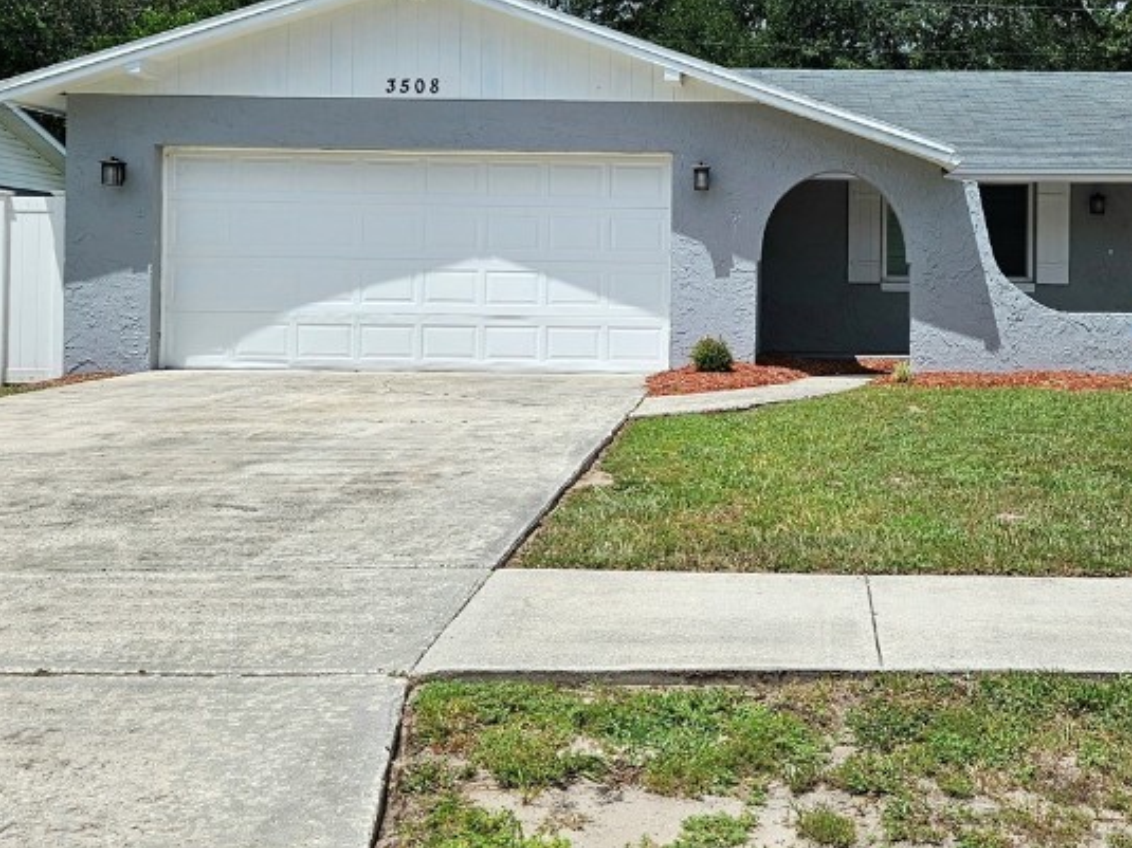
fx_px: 1439
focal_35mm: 44
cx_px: 825
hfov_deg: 41.9
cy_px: 292
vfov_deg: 32.6
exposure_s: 1/5000
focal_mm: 5.4
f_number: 1.8
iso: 25
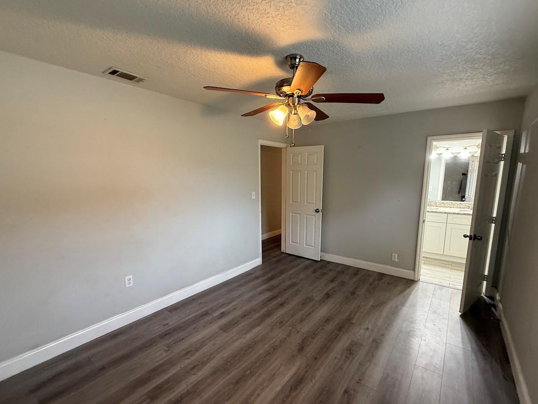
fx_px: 249
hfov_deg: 94.4
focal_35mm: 16
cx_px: 286
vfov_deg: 78.0
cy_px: 215
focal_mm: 2.22
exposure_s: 1/60
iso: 400
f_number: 2.2
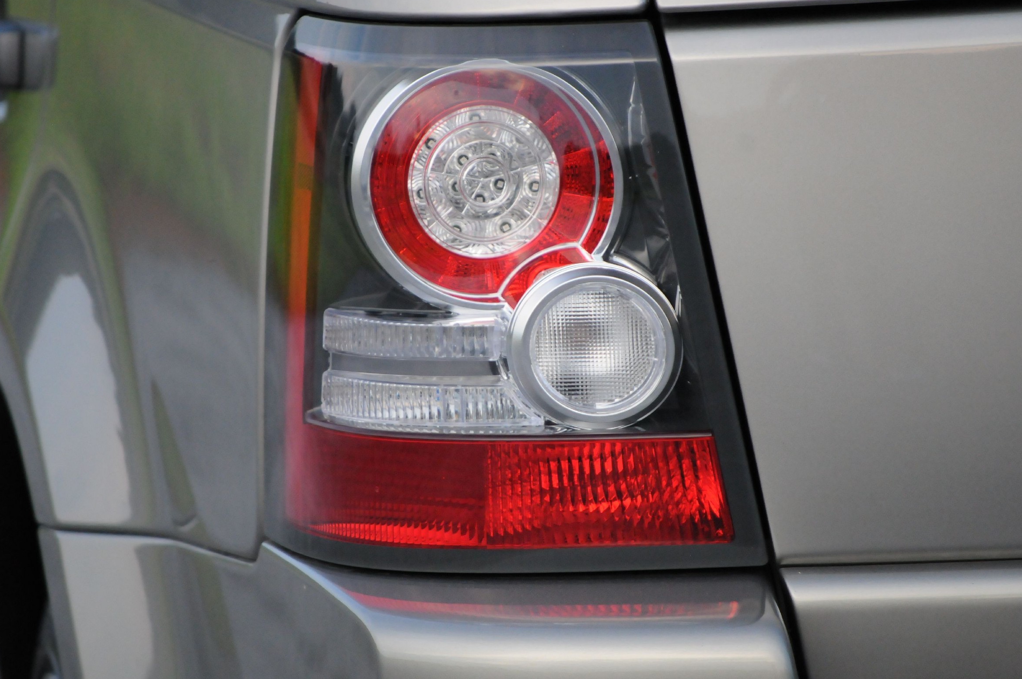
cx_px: 496
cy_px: 318
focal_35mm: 321
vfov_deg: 4.3
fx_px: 9103
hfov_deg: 6.4
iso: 2000
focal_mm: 200
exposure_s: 1/640
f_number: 5.6
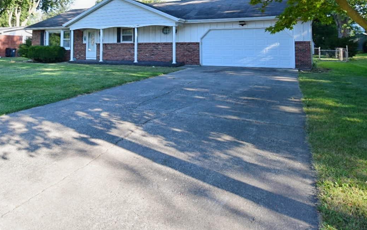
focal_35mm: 24
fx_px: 240
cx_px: 161
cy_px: 38
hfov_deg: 74.5
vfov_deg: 47.6
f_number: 9
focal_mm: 10
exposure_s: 1/160
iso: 400
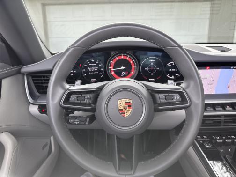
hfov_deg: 71.6
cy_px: 88
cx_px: 118
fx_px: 164
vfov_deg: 56.8
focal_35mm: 24
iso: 64
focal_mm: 6.86
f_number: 1.78
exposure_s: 1/162
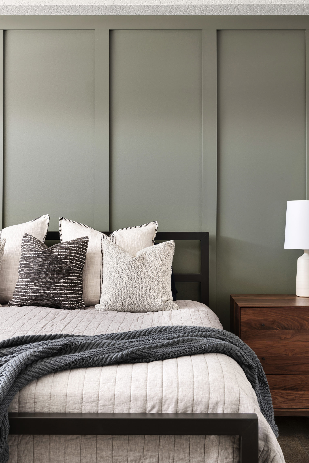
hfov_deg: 27.0
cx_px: 154
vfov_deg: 39.6
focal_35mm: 50
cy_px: 232
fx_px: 643
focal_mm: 50
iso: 400
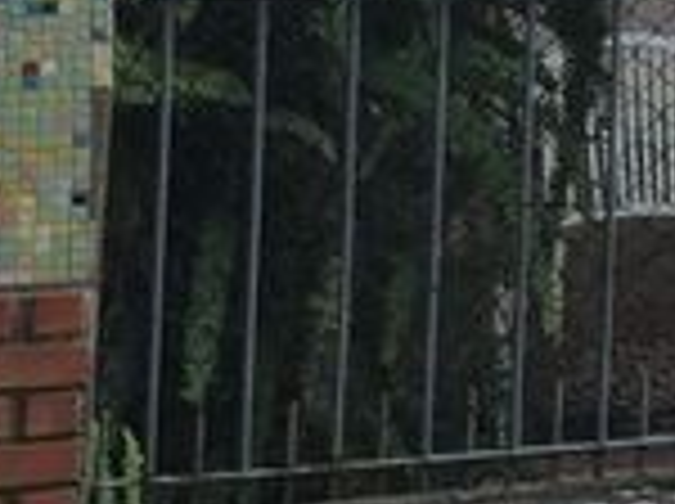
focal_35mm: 178
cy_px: -500
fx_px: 3465
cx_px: 2268
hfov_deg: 8.5
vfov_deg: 7.9
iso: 50
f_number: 1.8
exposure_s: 1/1701
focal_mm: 5.4
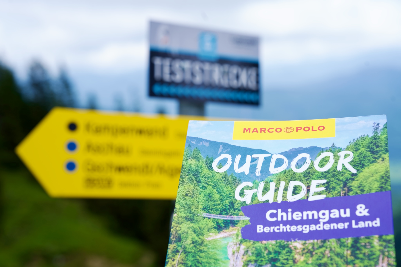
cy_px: 134
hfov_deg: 35.0
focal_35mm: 57
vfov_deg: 23.8
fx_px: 635
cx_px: 200
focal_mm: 57
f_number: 6.3
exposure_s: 1/160
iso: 100
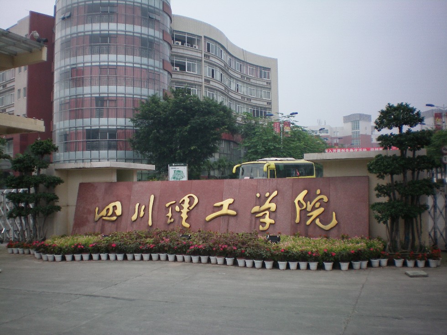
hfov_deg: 49.0
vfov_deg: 37.7
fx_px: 491
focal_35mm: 38
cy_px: 168
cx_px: 224
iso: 64
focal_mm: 6.3
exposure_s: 1/250
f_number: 3.1
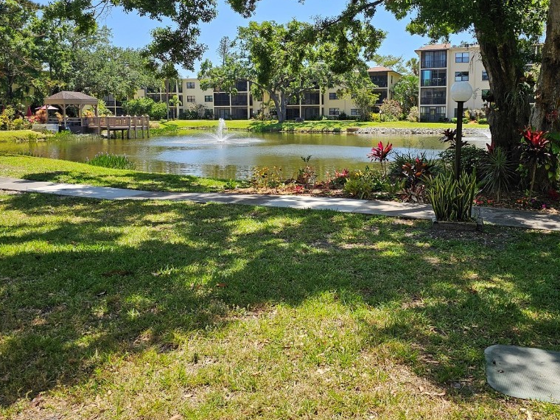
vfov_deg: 44.9
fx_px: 502
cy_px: 150
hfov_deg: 58.3
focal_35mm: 31
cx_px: 295
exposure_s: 1/719
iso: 20
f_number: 1.7
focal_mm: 6.3
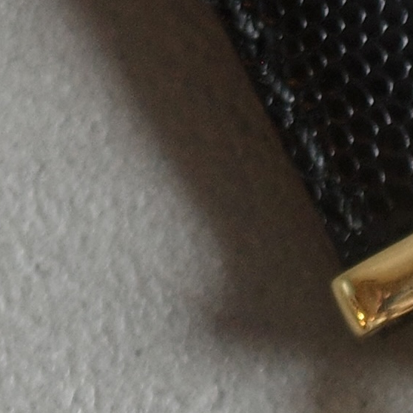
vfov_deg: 6.7
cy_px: 732
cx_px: 762
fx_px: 3456
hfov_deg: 6.7
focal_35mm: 256
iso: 400
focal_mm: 26
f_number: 2.8
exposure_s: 1/40
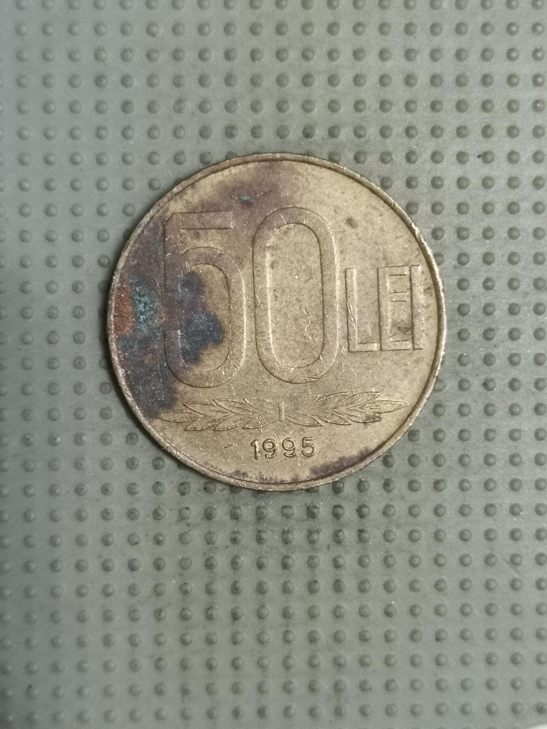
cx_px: 274
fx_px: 1096
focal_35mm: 52
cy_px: 364
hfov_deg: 28.0
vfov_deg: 36.8
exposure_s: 1/22.5
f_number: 1.8
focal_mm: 4.75
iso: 500
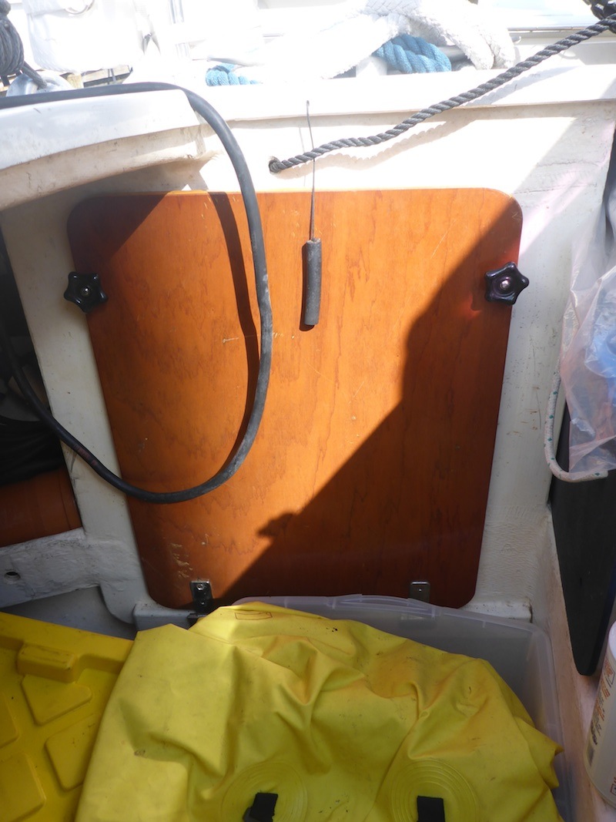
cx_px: 308
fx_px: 664
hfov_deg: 49.7
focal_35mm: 28
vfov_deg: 63.4
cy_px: 411
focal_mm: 4.9
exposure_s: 1/250
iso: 100
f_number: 3.3
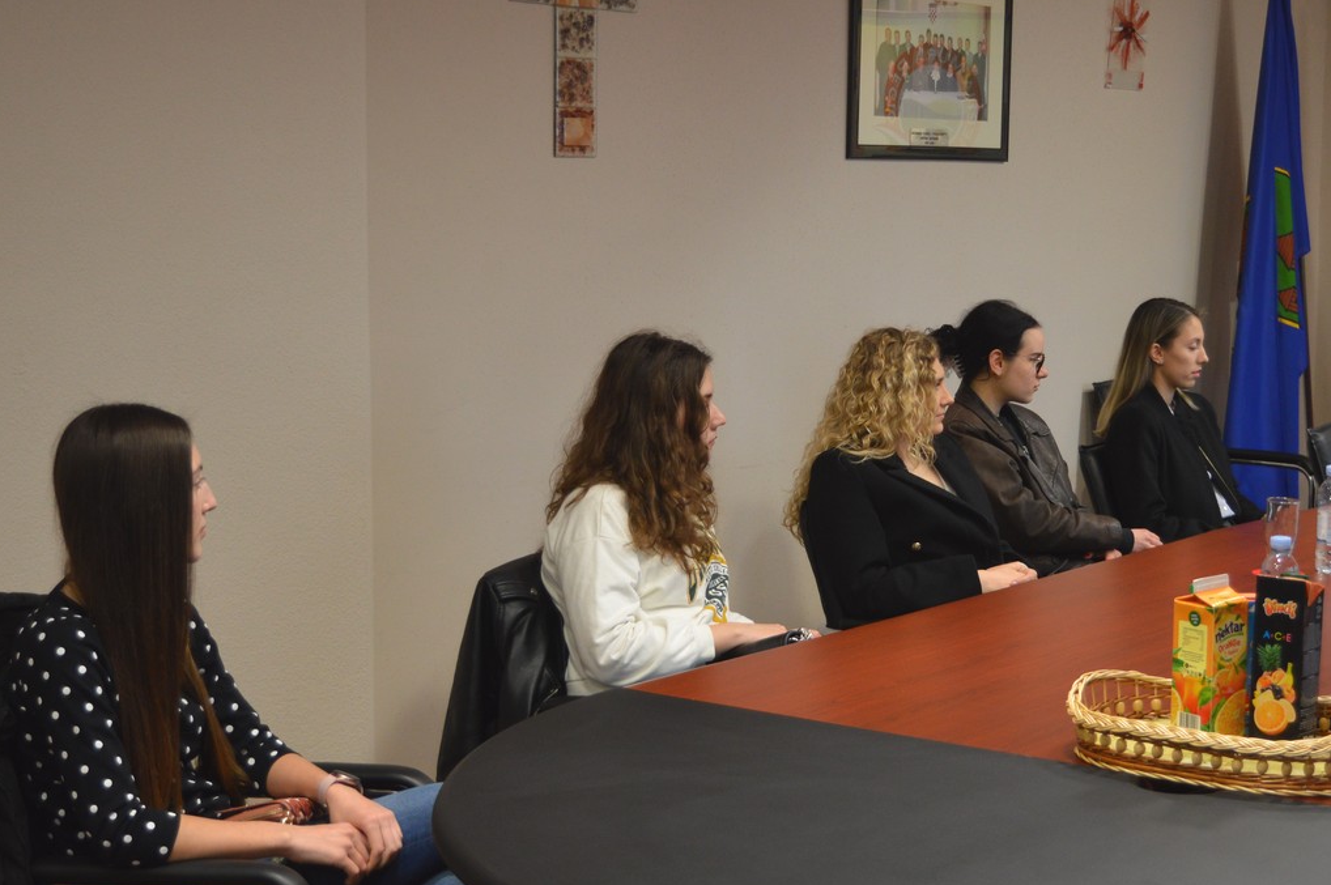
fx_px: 2475
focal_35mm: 67
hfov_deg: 29.9
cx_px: 888
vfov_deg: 20.3
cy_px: 497
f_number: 4.2
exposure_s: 1/30
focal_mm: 28
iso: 400
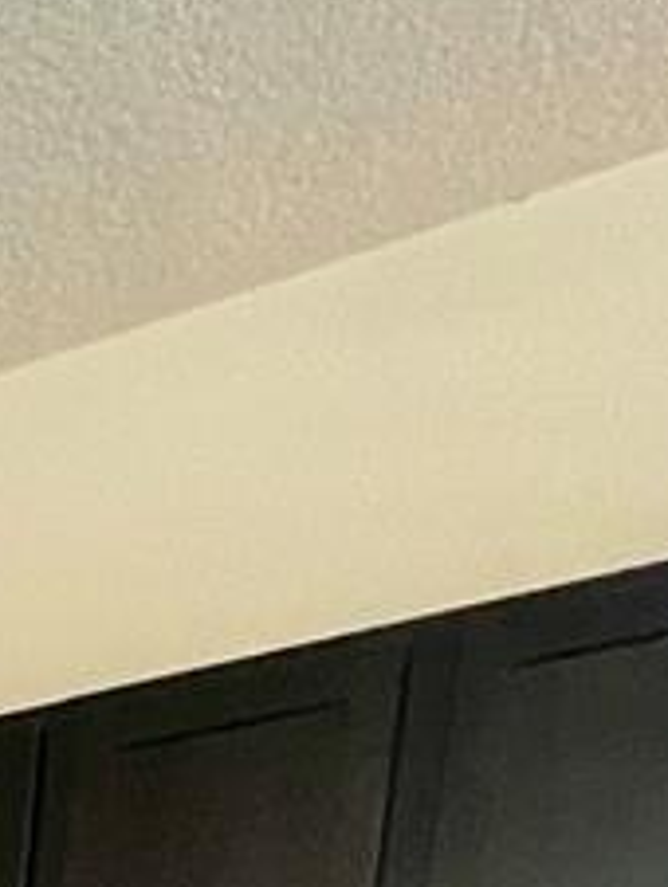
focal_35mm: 69
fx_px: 1772
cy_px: 1888
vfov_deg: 17.4
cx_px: -774
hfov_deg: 15.5
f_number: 1.8
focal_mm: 1.57
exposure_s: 1/60
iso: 320
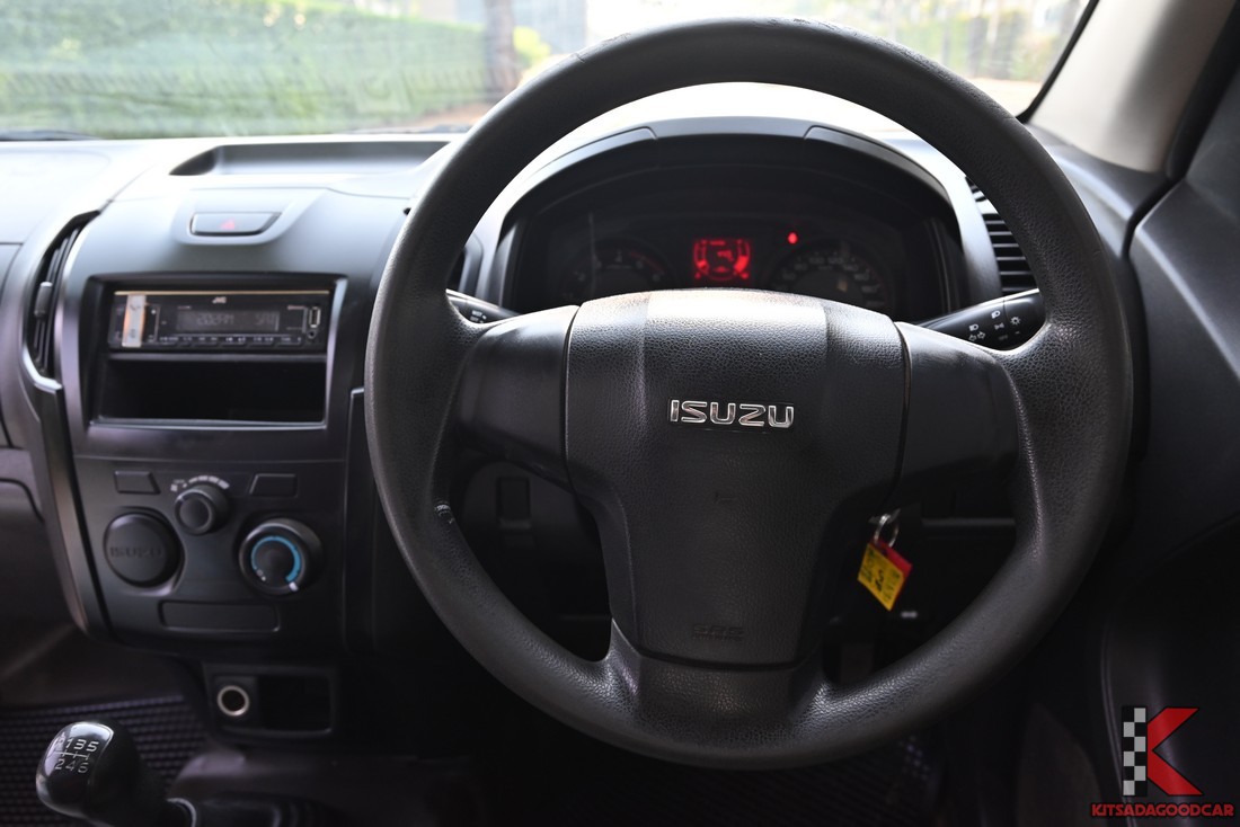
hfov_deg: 73.7
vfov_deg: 53.2
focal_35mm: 24
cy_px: 414
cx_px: 620
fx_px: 827
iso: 560
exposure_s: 1/180
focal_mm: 24
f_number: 5.6
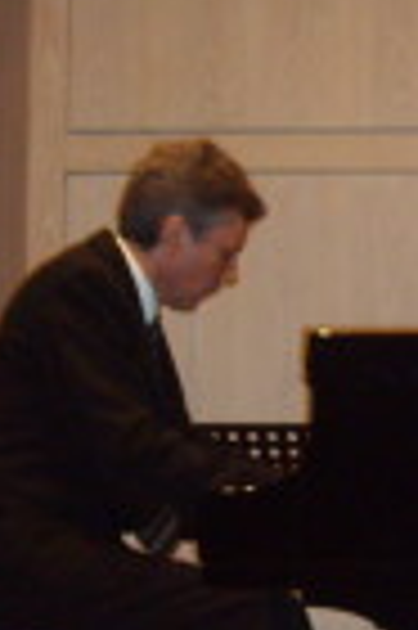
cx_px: 443
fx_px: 2776
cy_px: 284
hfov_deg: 8.6
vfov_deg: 12.9
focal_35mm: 159
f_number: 3.6
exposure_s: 1/60
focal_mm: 10.3
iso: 253
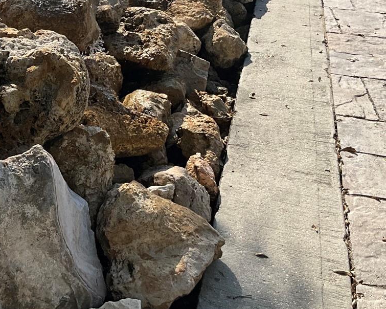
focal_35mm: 60
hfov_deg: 30.8
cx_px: 84
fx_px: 685
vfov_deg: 24.7
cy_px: 34
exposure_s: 1/1984
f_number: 1.8
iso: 25
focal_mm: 3
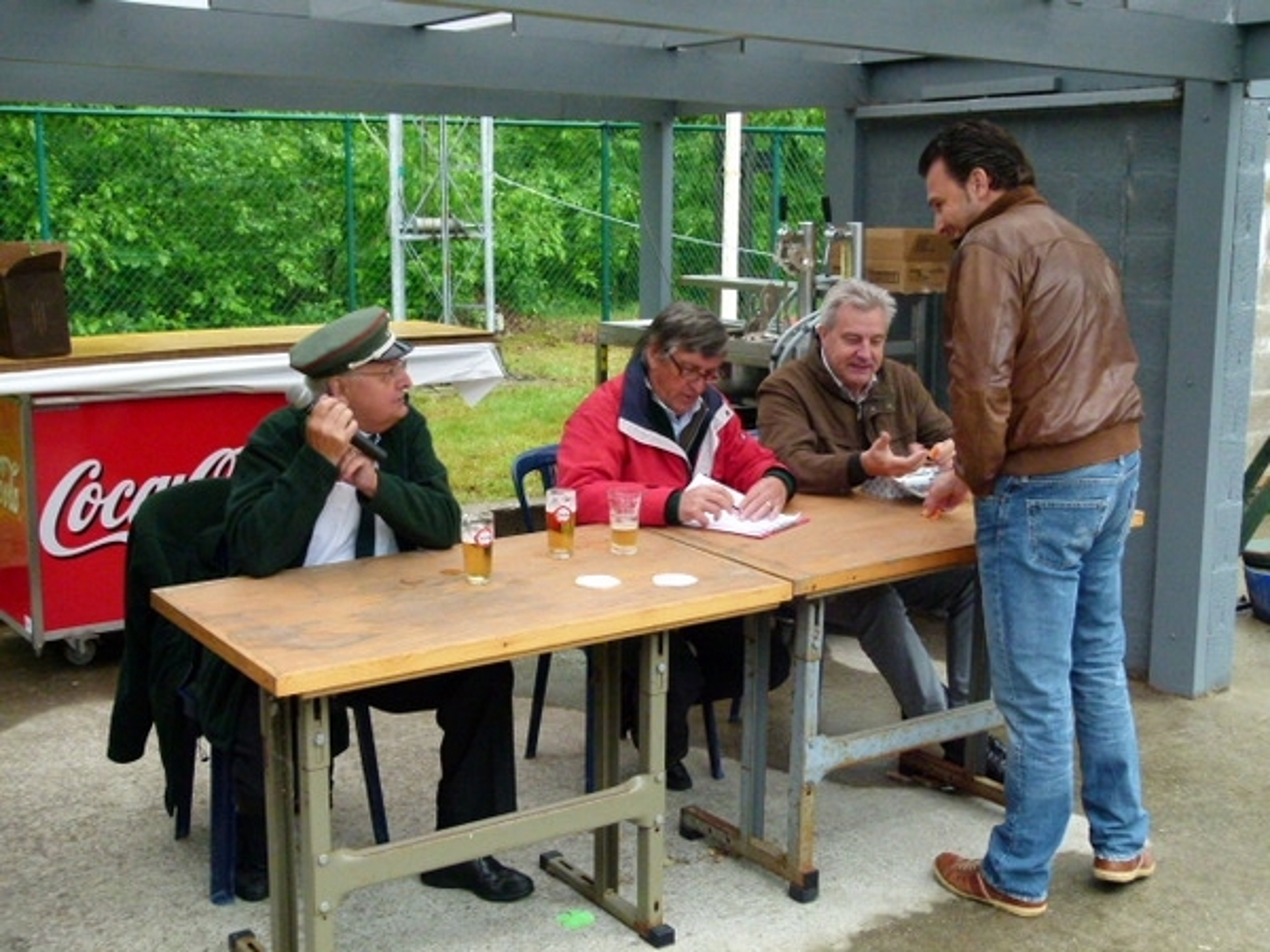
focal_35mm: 42
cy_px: 476
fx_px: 1541
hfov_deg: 44.8
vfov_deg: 34.3
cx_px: 635
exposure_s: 1/30
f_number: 3.2
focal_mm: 7.6
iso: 400
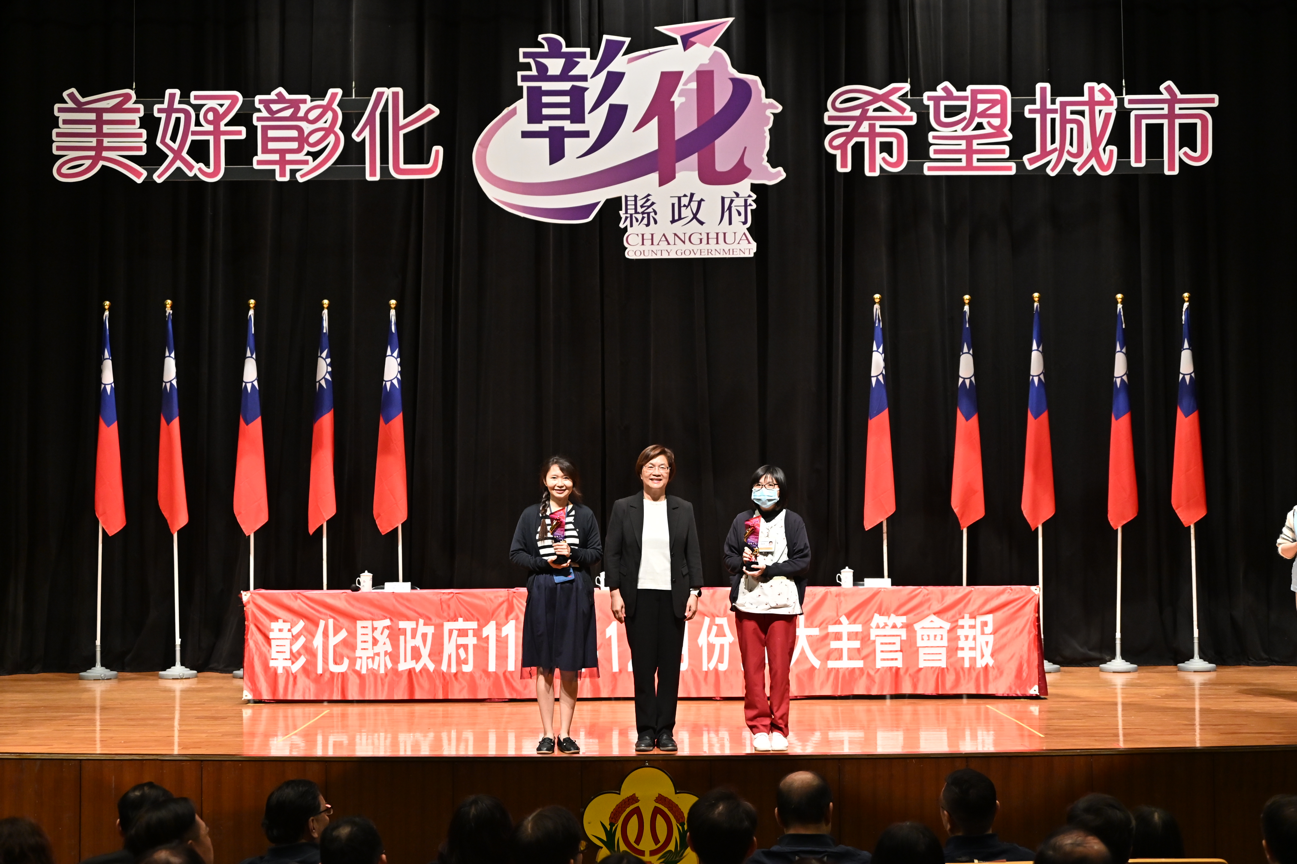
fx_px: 1837
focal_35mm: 51
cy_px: 432
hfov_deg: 38.9
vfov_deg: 26.5
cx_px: 648
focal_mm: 51
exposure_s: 1/100
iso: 2500
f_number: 5.6
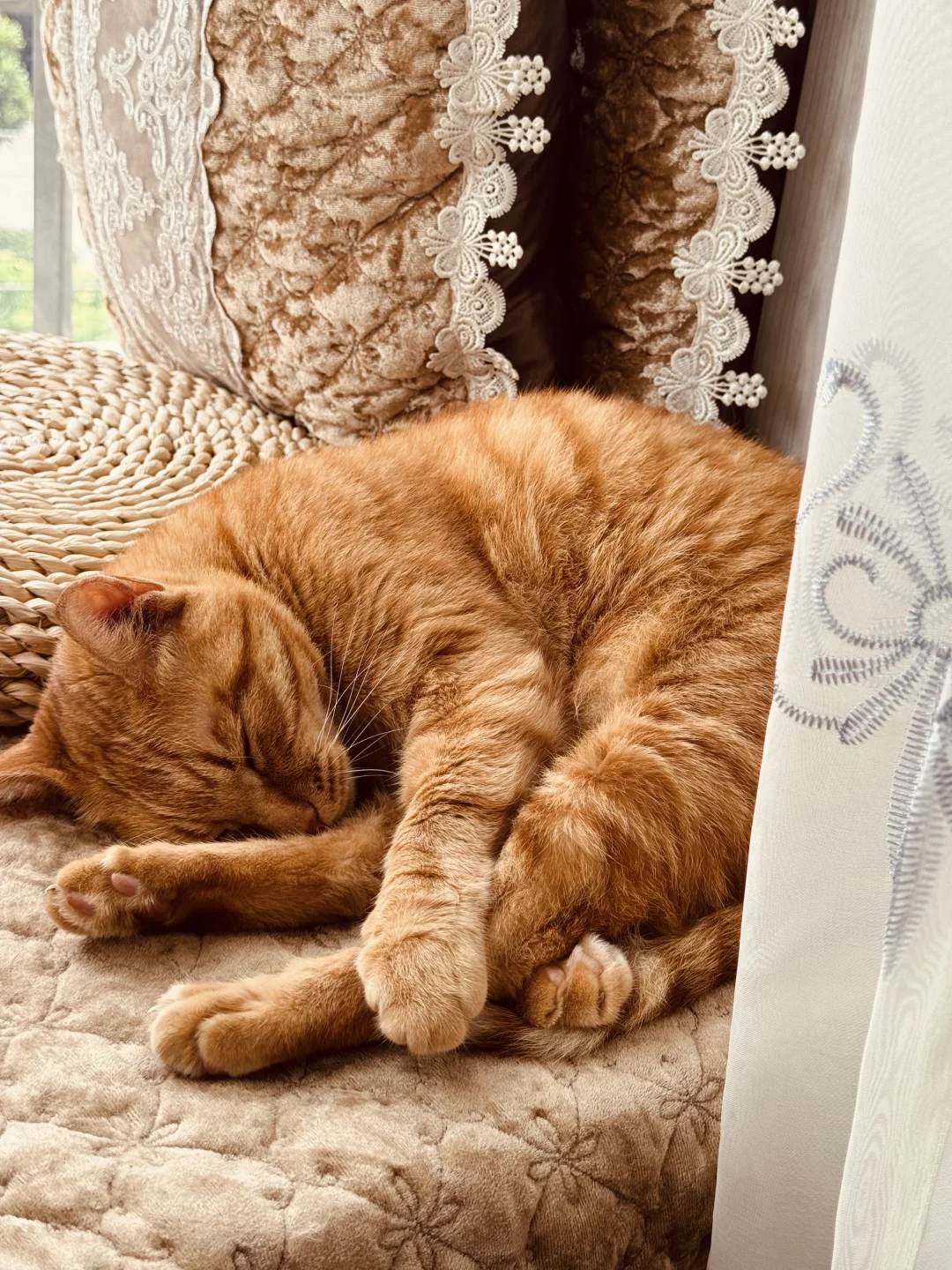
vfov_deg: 39.7
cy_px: 635
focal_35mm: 48
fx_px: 1760
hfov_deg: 30.3
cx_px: 476
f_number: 1.78
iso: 64
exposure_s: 1/352
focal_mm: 6.76
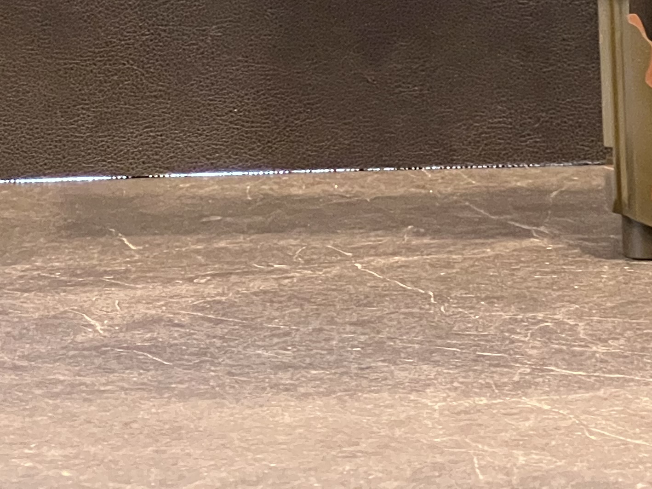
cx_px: 780
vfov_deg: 6.7
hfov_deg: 8.9
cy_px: -205
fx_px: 4124
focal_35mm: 219
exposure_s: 1/40
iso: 800
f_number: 2.8
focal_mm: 9
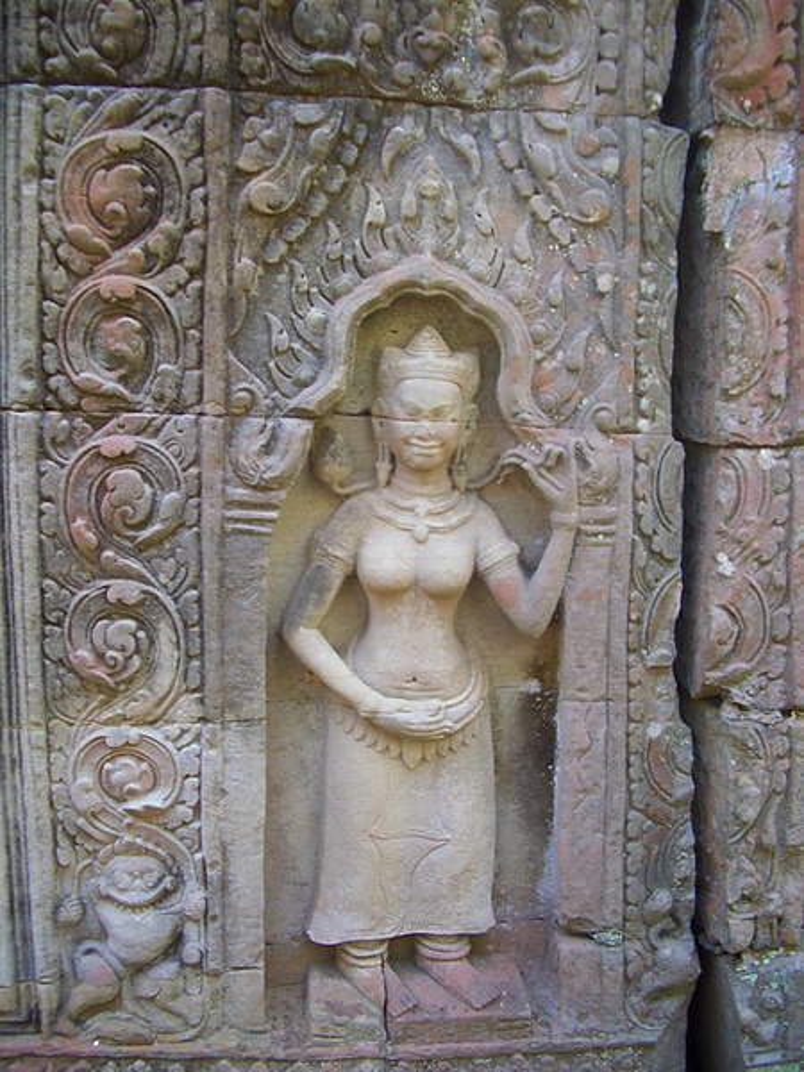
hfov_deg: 40.7
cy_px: 536
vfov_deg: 52.6
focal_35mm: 35
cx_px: 402
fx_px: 1084
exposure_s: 1/50
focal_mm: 5.8
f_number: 2.6
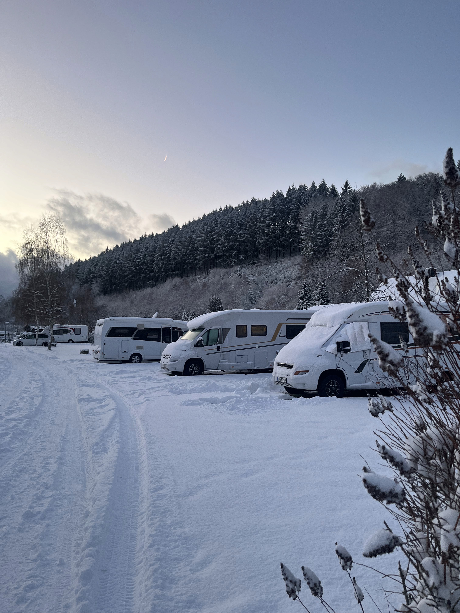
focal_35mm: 26
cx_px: 230
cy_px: 306
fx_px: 461
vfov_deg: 67.3
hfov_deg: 53.1
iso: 100
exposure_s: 1/122
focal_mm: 5.1
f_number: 1.6
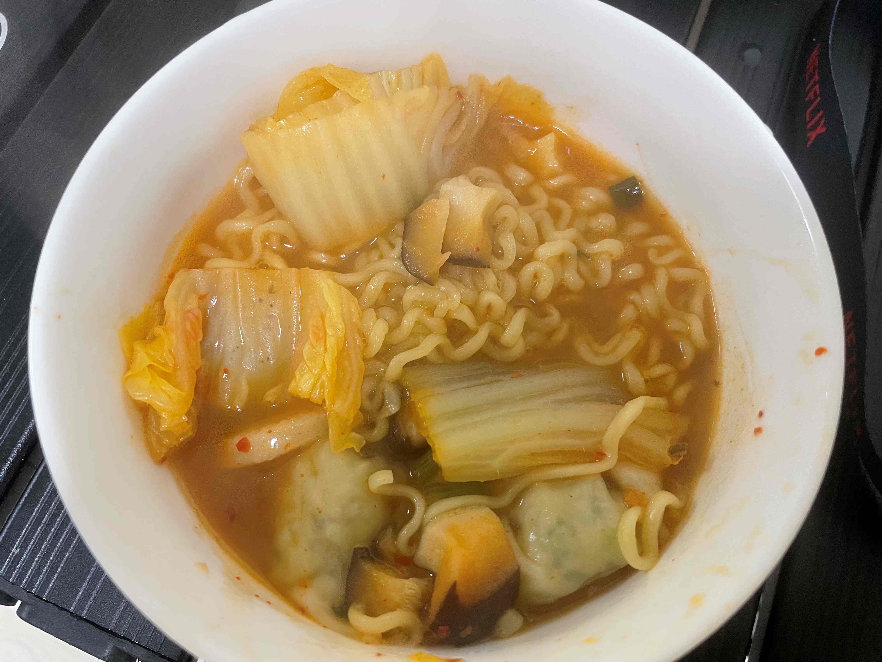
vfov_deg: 53.1
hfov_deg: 67.3
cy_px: 331
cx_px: 441
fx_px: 662
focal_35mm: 26
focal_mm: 4.2
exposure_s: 1/60
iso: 250
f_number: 1.6
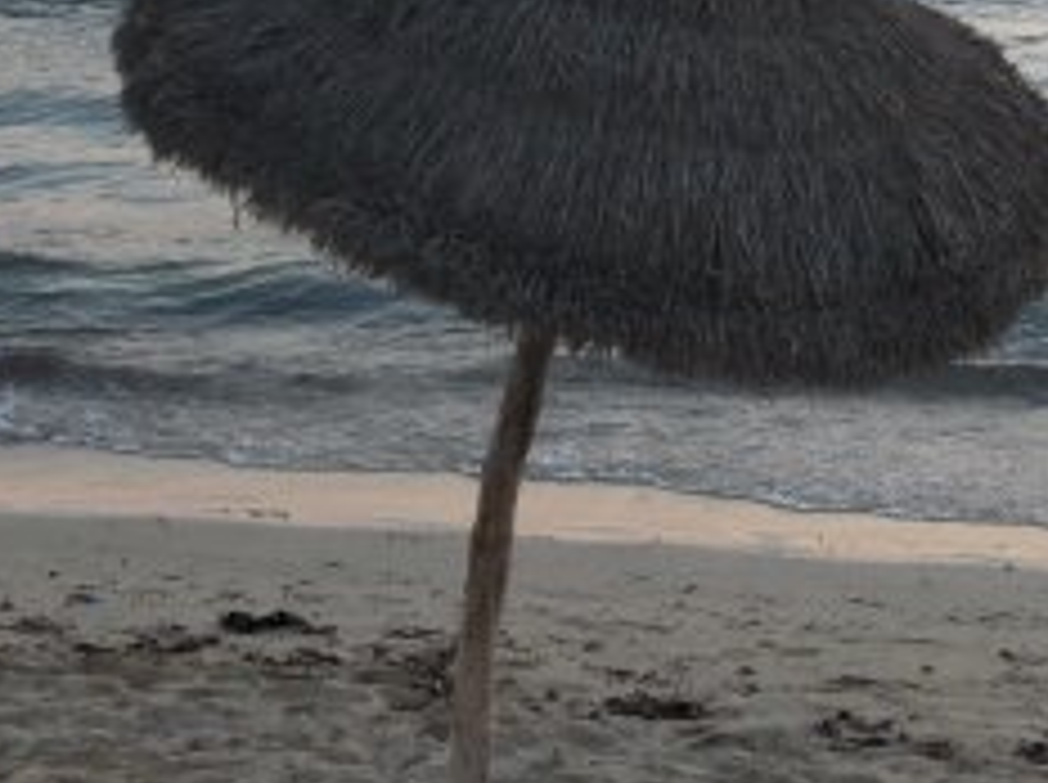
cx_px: 625
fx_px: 3265
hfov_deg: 18.2
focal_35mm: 108
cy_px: 259
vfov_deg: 13.6
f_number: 3.6
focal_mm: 13
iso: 200
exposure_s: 1/134
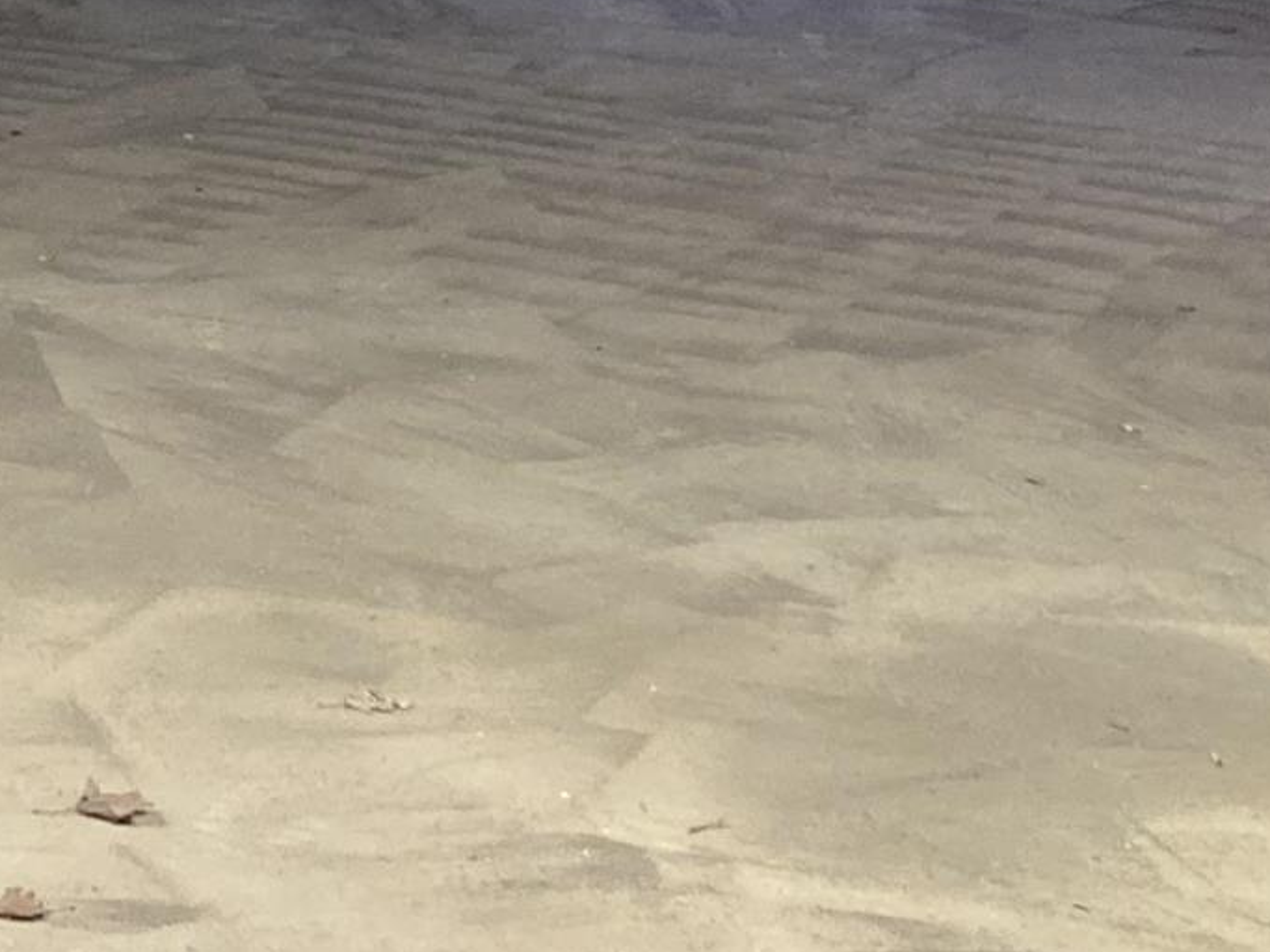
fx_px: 4622
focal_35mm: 126
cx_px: 17
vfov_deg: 11.6
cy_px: -80
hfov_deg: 15.4
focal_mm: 3.99
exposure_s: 1/60
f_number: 1.8
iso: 250
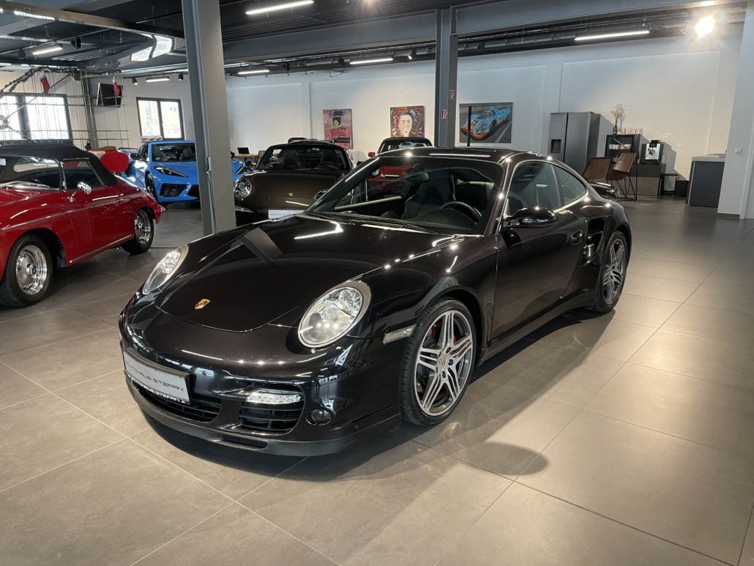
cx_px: 377
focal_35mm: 26
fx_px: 566
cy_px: 283
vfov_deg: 53.1
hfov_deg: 67.3
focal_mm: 5.1
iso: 100
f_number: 1.6
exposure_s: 1/50
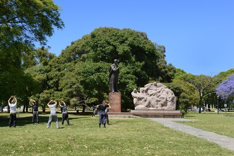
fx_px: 286
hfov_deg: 44.5
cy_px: 78
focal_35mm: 44
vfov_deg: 30.5
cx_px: 117
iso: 400
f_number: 8
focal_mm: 44
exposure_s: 1/1000
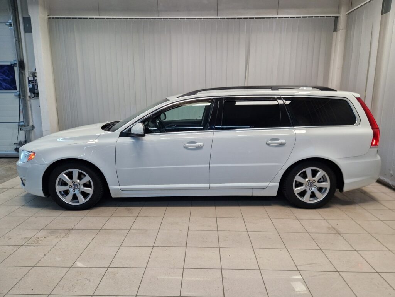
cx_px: 198
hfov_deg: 73.9
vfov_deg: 58.9
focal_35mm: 23
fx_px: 262
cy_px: 148
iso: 125
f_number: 1.8
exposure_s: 1/180
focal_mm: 5.4
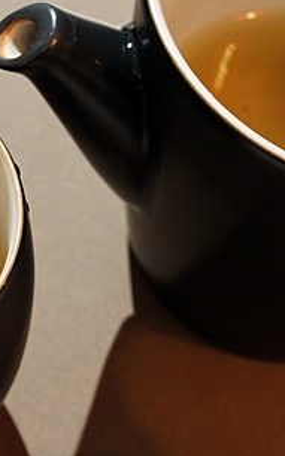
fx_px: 1120
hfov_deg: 14.3
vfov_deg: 23.0
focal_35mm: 90
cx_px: 3
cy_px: 193
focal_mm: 20
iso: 800
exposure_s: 1/30
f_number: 5.6
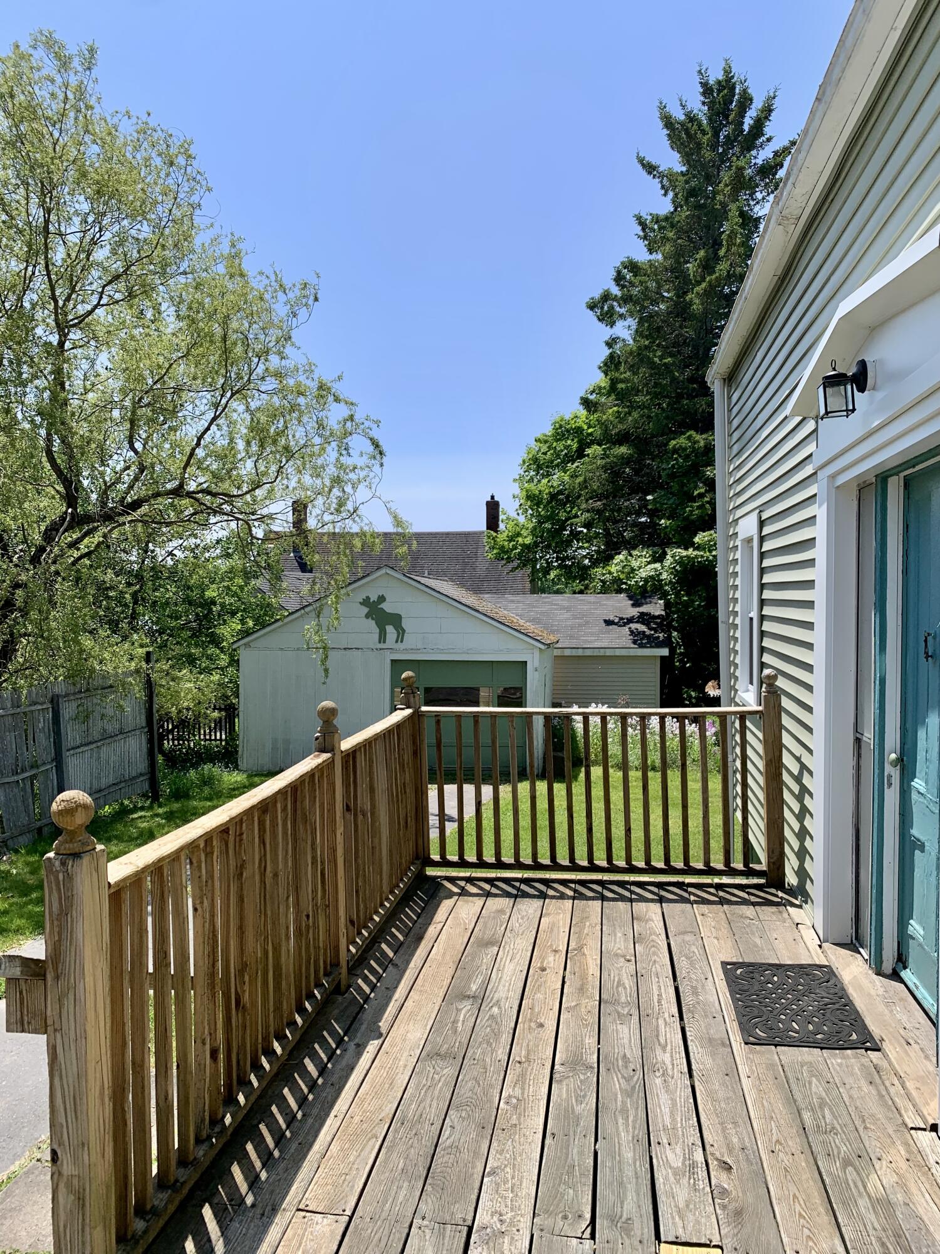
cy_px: 627
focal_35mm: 26
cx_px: 470
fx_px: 941
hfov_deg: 53.1
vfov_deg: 67.3
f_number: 1.8
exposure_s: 1/2160
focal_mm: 4.25
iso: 25
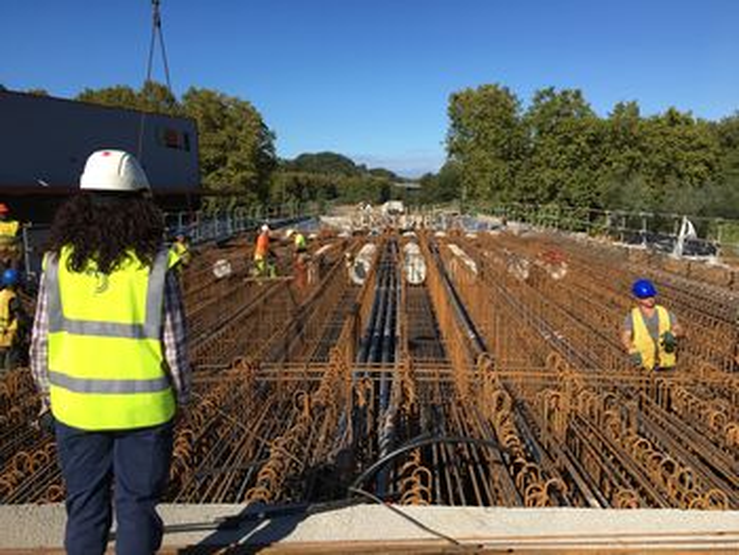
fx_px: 620
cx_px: 370
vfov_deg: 48.3
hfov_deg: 61.6
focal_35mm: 29
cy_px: 278
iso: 25
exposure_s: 1/1672
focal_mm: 4.15
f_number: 2.2
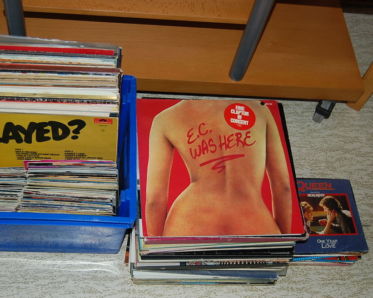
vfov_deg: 31.4
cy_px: 151
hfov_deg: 38.6
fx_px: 530
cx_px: 149
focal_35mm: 48
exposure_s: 1/60
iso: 400
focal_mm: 28
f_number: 4.2
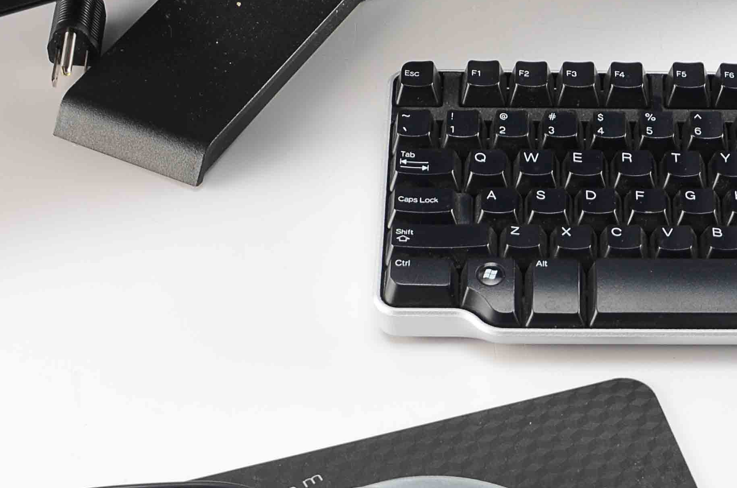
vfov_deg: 12.9
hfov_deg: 19.2
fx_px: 2145
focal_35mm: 105
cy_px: 421
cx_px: 660
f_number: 9
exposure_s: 1/80
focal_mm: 26
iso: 100
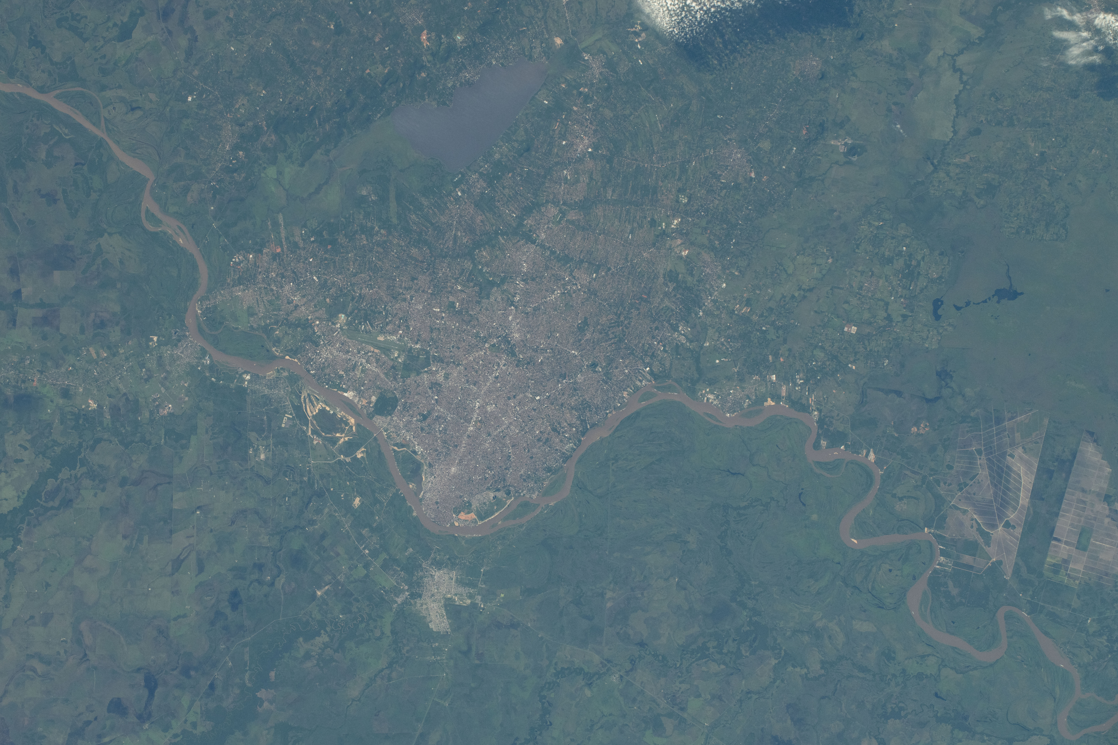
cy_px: 372
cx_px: 513
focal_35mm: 158
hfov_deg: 13.0
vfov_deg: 8.7
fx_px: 4906
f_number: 10
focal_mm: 140
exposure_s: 1/2000
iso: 800
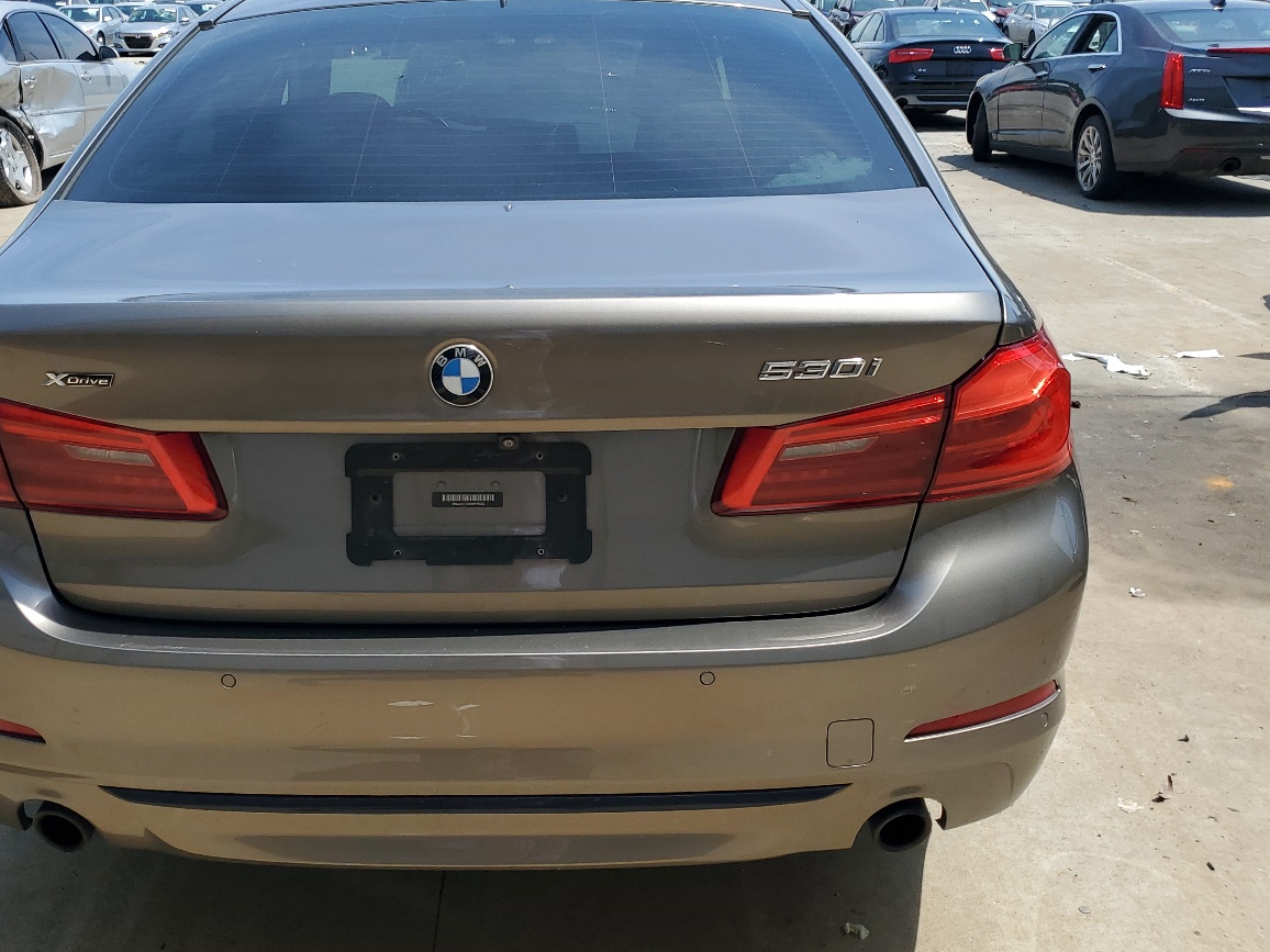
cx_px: 543
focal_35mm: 36
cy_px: 450
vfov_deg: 39.6
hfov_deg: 51.2
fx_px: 1321
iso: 50
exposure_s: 1/2500
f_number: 1.5
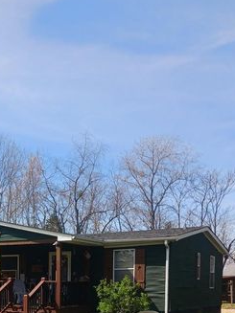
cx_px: 27
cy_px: 308
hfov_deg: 25.8
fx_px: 498
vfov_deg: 32.4
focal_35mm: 55
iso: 20
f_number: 1.8
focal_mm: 4
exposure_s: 1/222
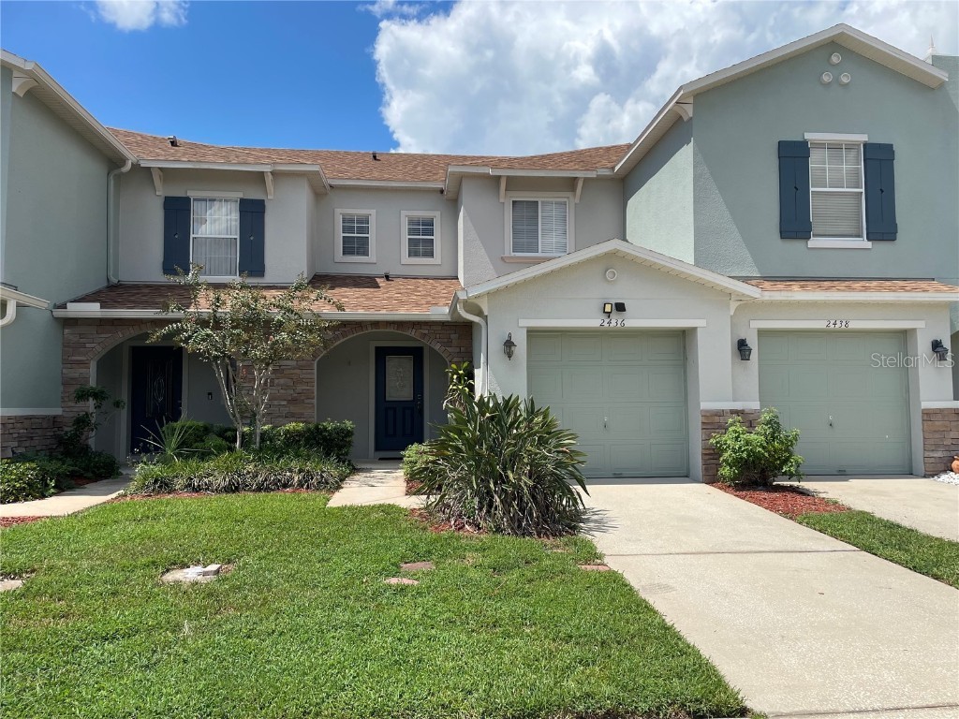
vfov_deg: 53.1
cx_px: 480
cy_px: 360
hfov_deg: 67.3
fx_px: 720
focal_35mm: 26
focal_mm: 4.2
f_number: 1.6
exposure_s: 1/4831
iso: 32
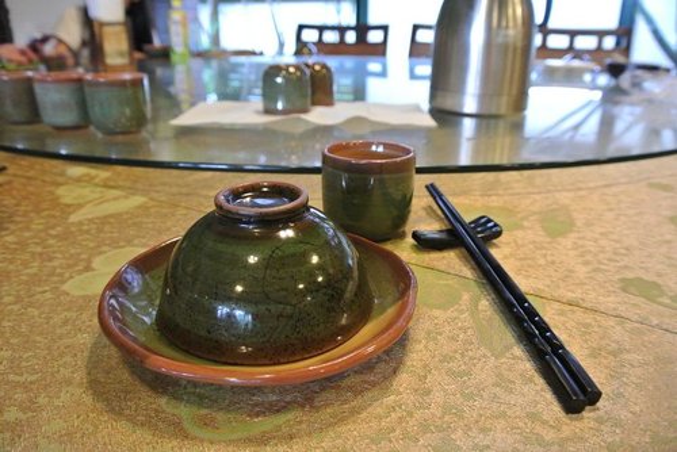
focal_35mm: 27
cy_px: 226
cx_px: 338
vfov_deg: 48.0
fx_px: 508
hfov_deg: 67.4
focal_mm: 10
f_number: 3.5
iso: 2000
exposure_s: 1/125
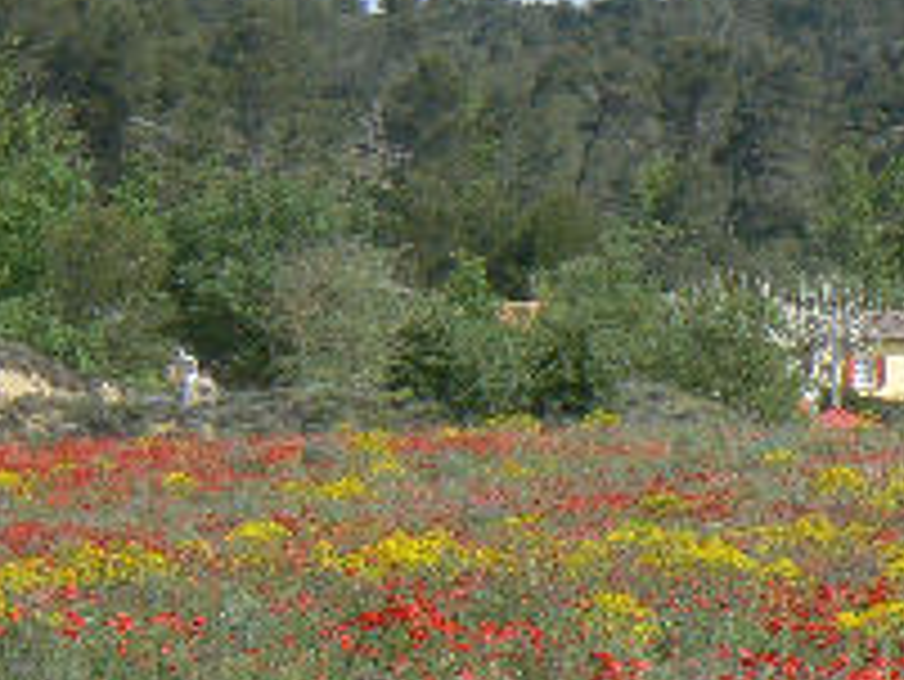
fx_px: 5827
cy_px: 426
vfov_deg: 6.7
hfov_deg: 8.8
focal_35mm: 223
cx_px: 1124
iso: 80
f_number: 6.3
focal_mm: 10.7
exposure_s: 1/400
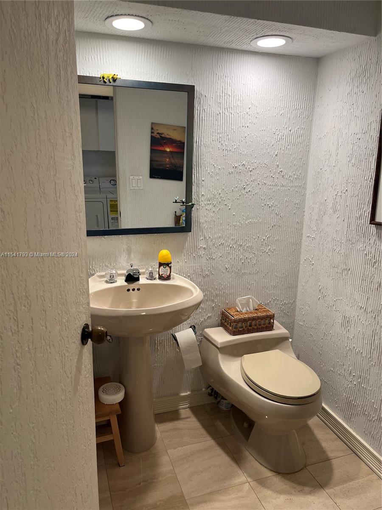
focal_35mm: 26
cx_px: 191
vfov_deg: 67.3
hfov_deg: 53.1
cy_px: 255
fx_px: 383
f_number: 1.6
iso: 100
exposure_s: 1/120
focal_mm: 5.1
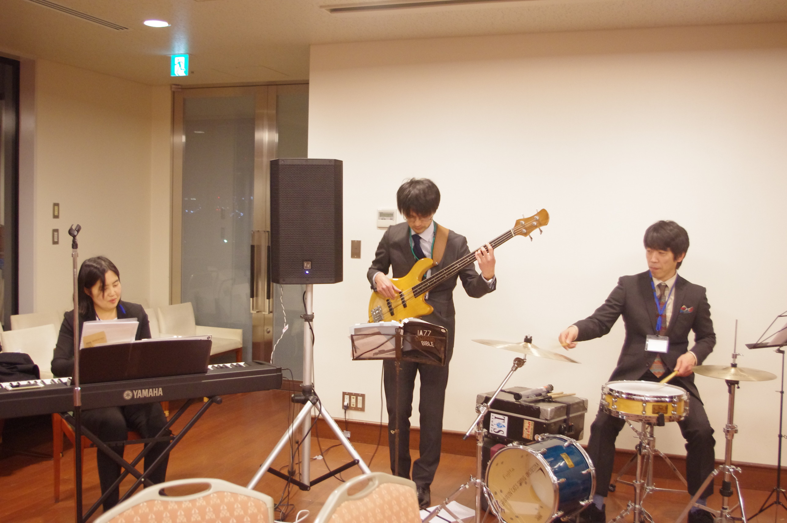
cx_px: 394
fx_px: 852
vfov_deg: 34.1
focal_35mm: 39
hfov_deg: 49.6
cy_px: 262
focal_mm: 26.25
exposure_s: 1/25
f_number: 4
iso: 2000
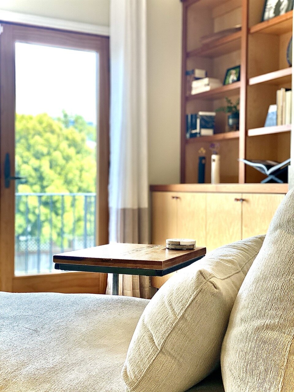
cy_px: 196
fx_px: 589
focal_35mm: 52
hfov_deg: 28.0
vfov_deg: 36.8
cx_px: 147
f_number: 2
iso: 50
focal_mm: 6
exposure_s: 1/120
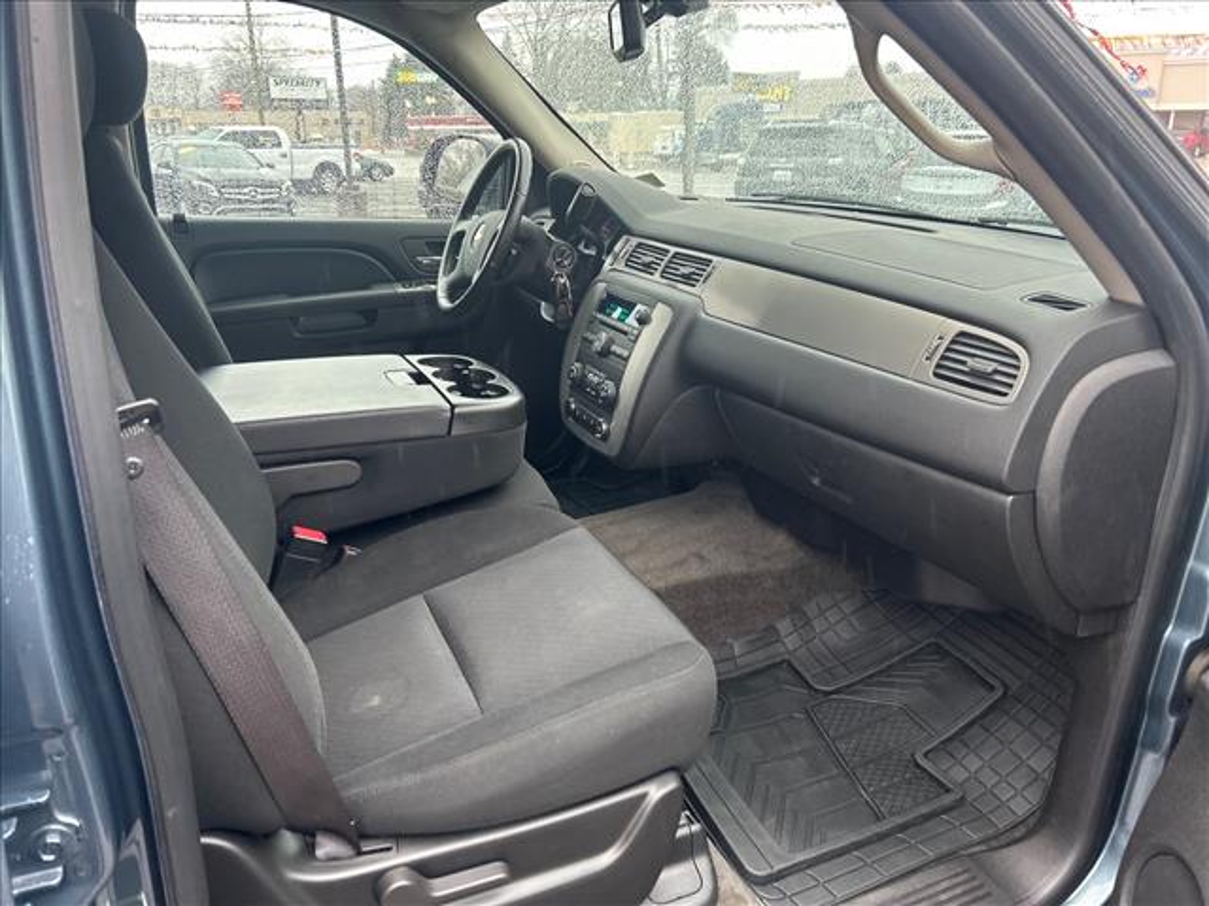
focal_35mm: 26
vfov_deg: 53.1
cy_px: 453
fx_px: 908
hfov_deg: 67.3
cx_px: 604
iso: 125
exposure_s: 1/95
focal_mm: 5.7
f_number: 1.5
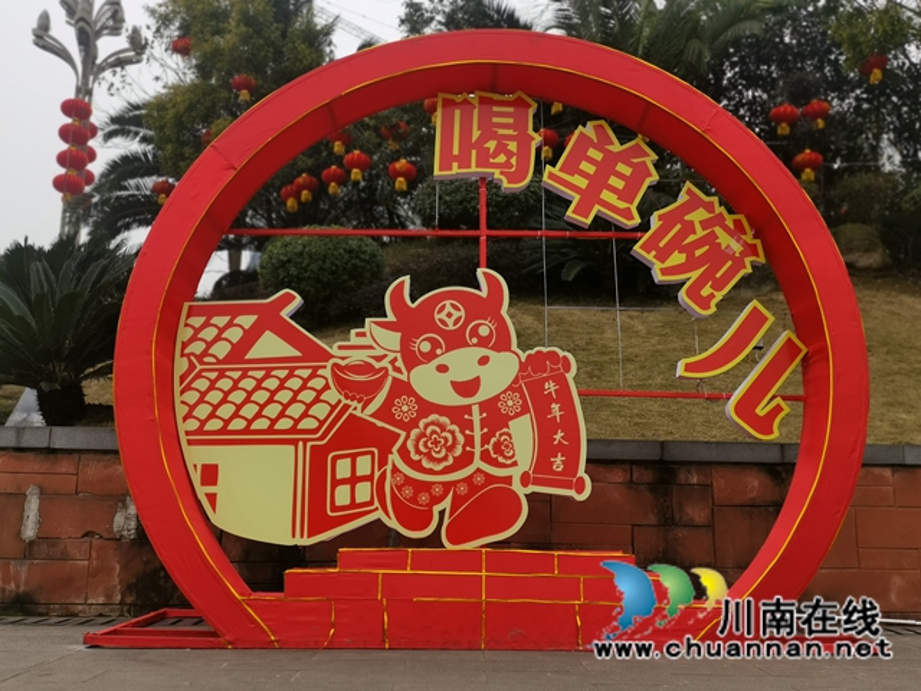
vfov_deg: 42.9
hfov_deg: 55.4
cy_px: 346
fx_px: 878
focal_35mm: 33
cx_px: 460
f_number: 4
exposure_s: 1/411
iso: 50
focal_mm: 4.75
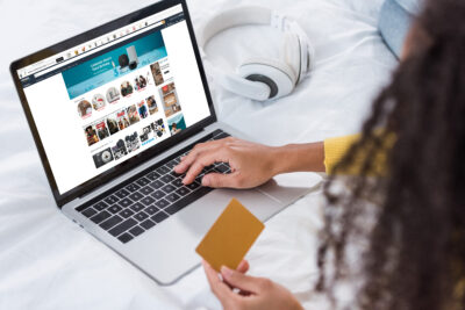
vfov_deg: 19.5
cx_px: 232
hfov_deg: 28.8
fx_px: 904
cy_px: 155
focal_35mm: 70
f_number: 3.5
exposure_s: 1/200
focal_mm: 70
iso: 800
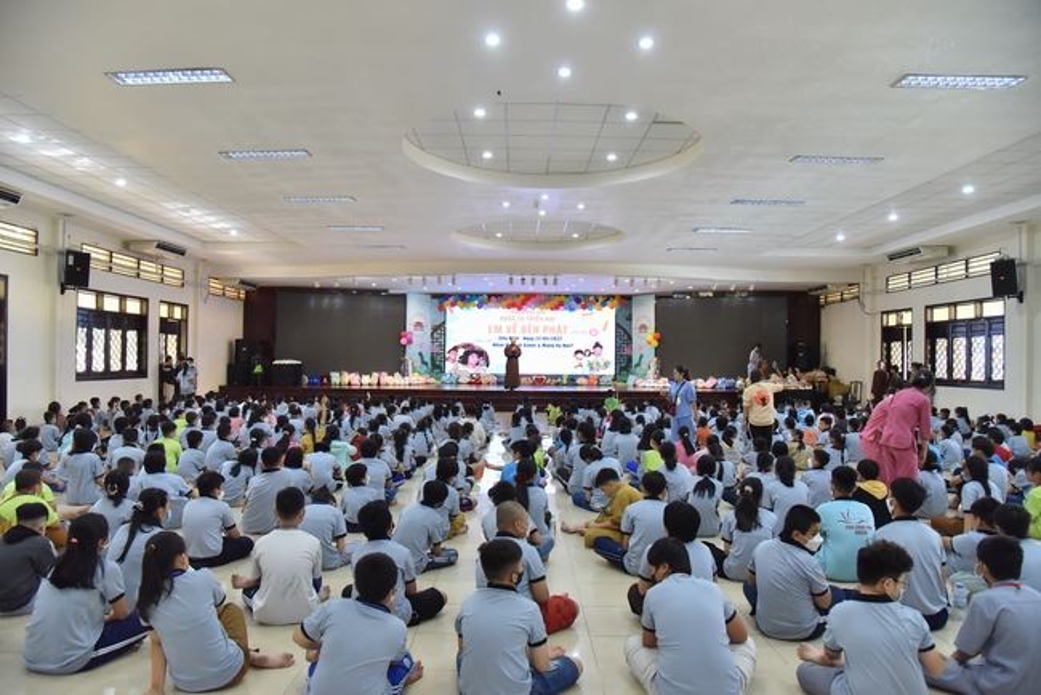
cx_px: 520
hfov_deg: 73.7
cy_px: 348
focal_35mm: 24
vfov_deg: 53.2
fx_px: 694
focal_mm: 24
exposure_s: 1/160
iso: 2500
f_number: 5
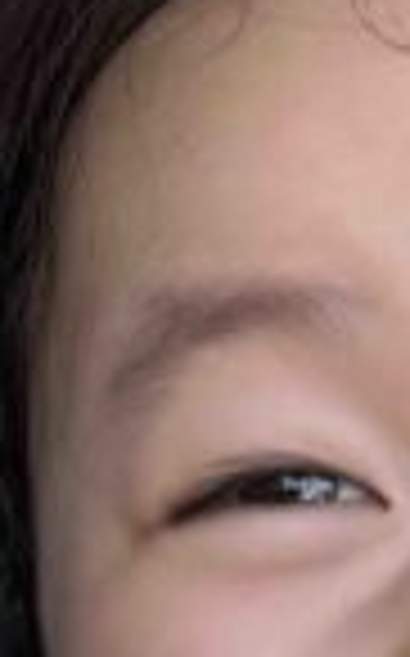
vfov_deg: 11.7
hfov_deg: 7.3
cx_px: 347
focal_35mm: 179
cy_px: 189
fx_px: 3207
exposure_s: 1/129
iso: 50
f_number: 1.78
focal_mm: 6.76
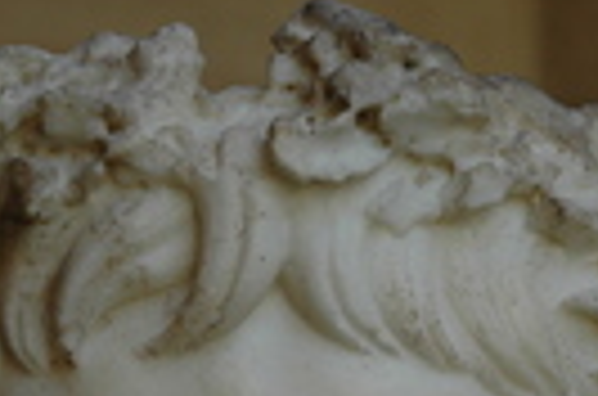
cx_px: 247
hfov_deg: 10.4
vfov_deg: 6.8
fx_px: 3298
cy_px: 594
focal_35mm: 199
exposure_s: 1/60
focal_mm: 40
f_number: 4.5
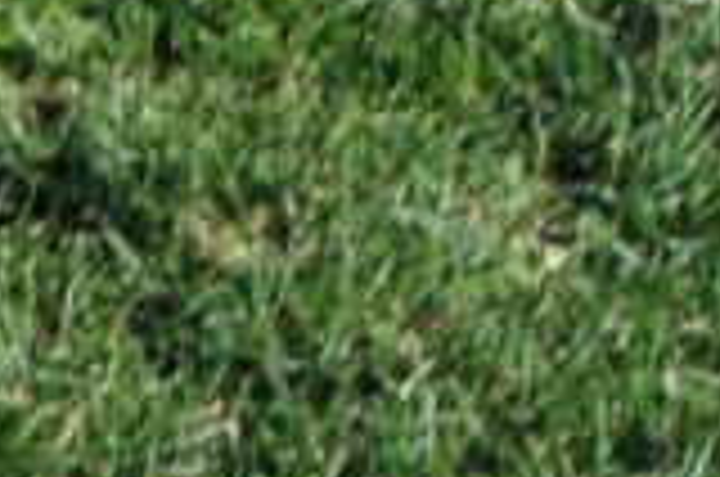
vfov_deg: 7.9
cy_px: 688
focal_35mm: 169
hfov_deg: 11.1
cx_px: -716
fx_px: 3378
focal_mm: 25
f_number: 11
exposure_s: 1/400
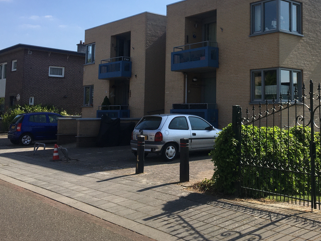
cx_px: 218
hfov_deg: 41.4
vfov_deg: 31.8
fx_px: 417
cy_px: 70
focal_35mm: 45
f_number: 2.2
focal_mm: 4.15
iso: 25
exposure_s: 1/2024
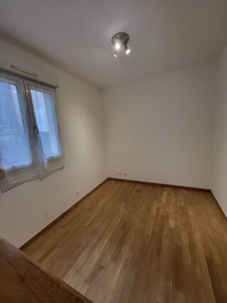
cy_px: 152
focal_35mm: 13
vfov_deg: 106.2
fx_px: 114
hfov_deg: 89.9
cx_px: 114
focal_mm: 1.74
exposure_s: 1/50
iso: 200
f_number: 2.2
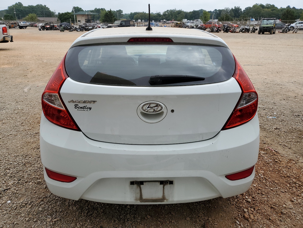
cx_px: 152
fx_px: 228
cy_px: 114
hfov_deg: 67.3
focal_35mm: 26
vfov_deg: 53.1
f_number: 1.5
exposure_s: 1/3333
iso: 50
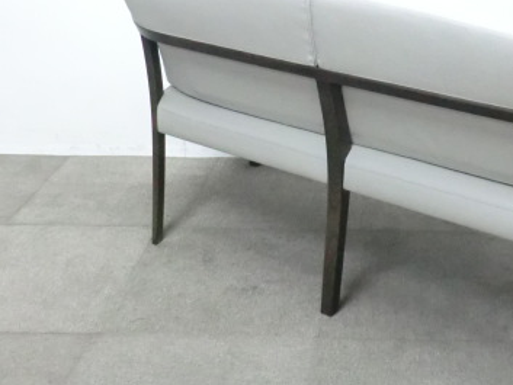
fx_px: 860
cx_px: 395
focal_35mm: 58
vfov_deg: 24.9
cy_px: 87
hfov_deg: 32.5
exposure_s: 1/40
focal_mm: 5.8
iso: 800
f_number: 3.5
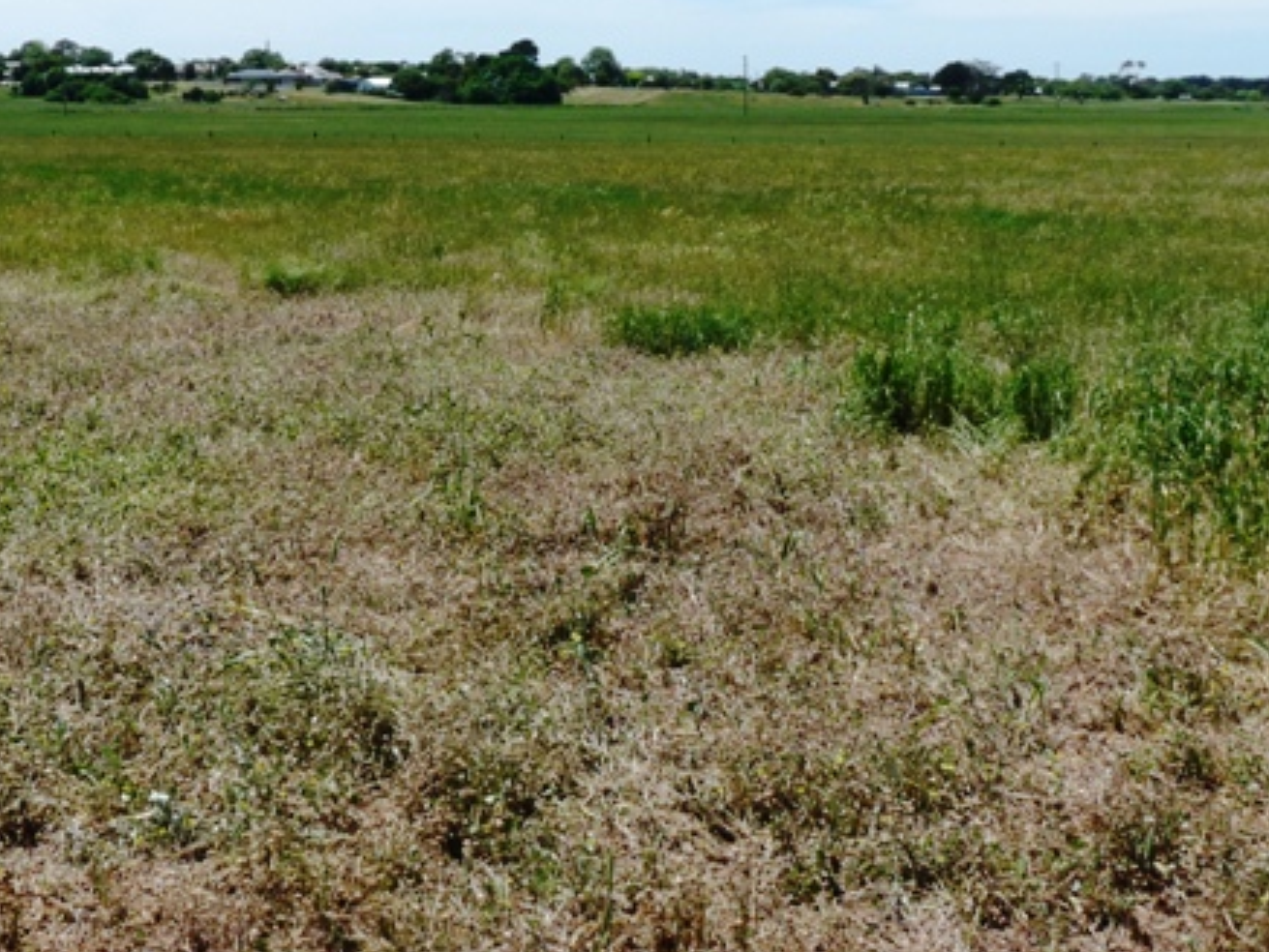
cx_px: 491
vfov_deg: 24.2
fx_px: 2200
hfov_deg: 32.1
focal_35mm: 60
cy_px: 258
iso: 100
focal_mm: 7.3
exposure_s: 1/500
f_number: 5.6
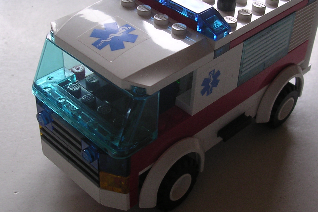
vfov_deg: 22.6
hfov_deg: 33.4
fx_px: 530
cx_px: 162
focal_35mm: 60
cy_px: 83
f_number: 2.8
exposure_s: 1/68.8
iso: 100
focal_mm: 5.8
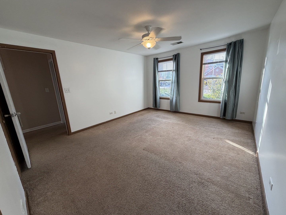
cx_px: 143
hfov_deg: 102.1
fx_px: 116
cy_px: 108
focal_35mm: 14
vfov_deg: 85.7
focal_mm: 2.22
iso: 160
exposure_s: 1/121
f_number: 2.2
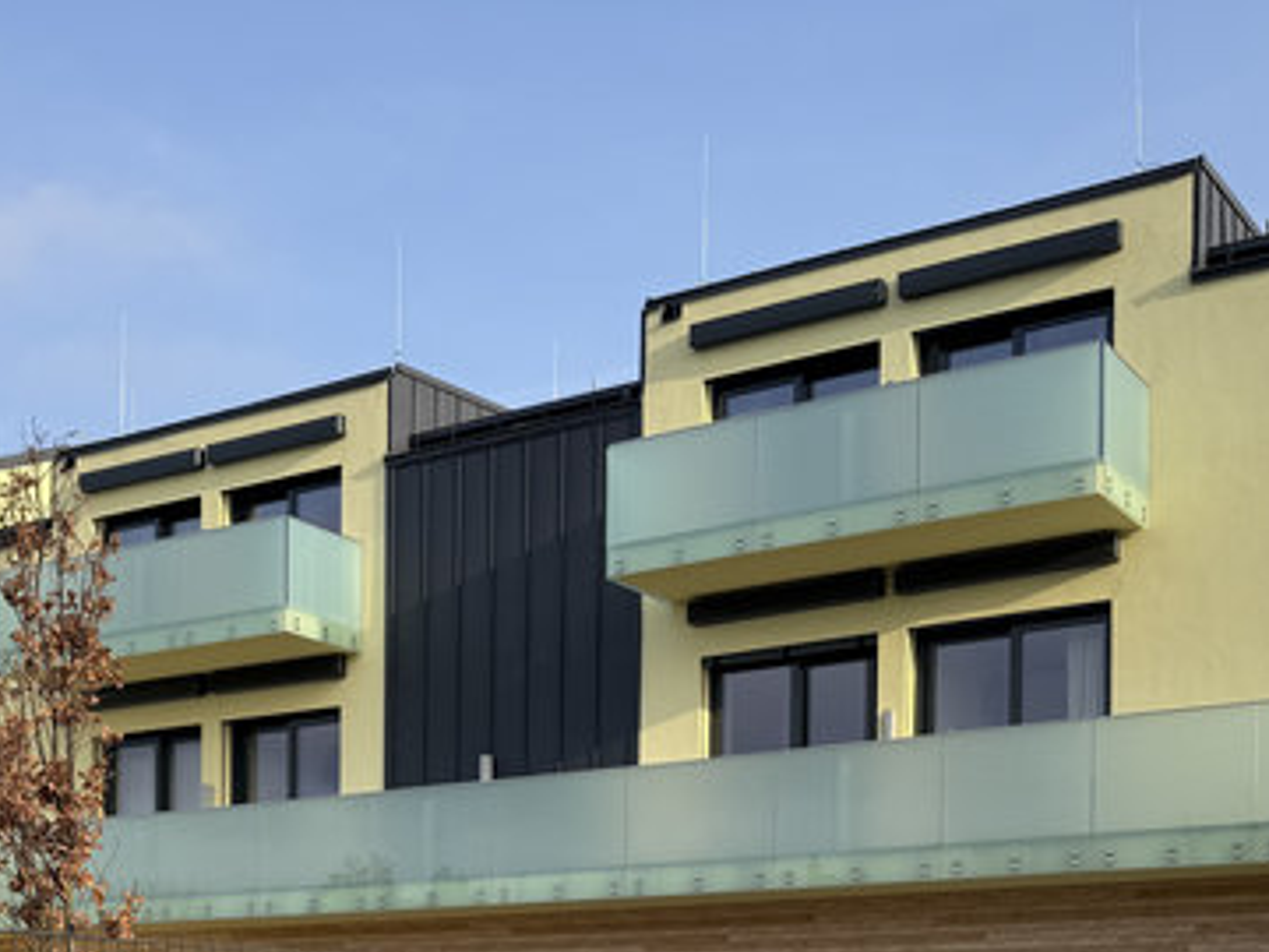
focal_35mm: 52
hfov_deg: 36.5
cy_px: 1024
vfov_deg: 26.1
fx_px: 1906
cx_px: 434
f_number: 1.78
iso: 80
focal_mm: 6.76
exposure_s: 1/2110
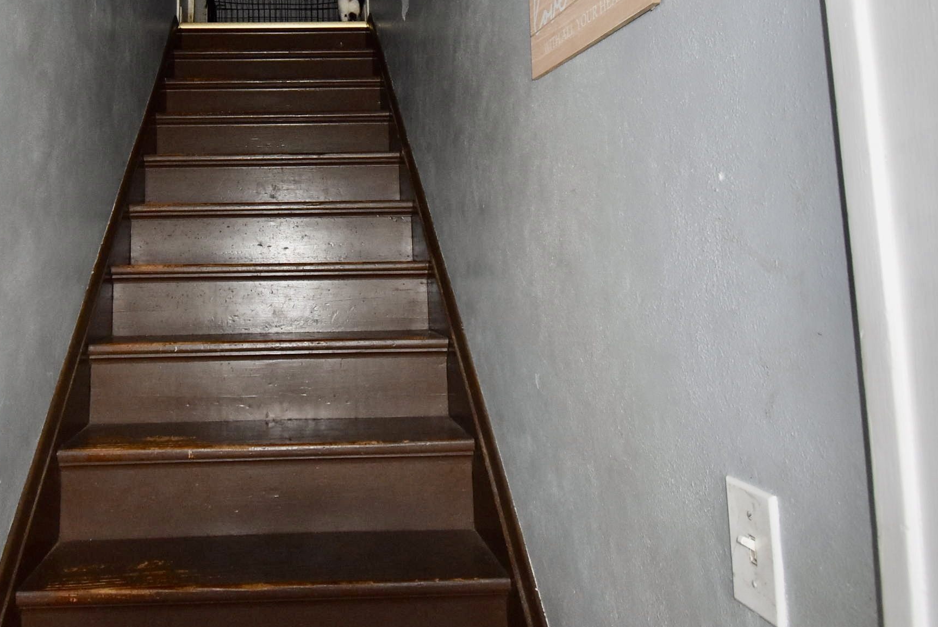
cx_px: 301
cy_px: 183
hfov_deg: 67.2
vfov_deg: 48.3
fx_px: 678
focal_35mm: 26
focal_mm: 10
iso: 1400
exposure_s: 1/125
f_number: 4.5
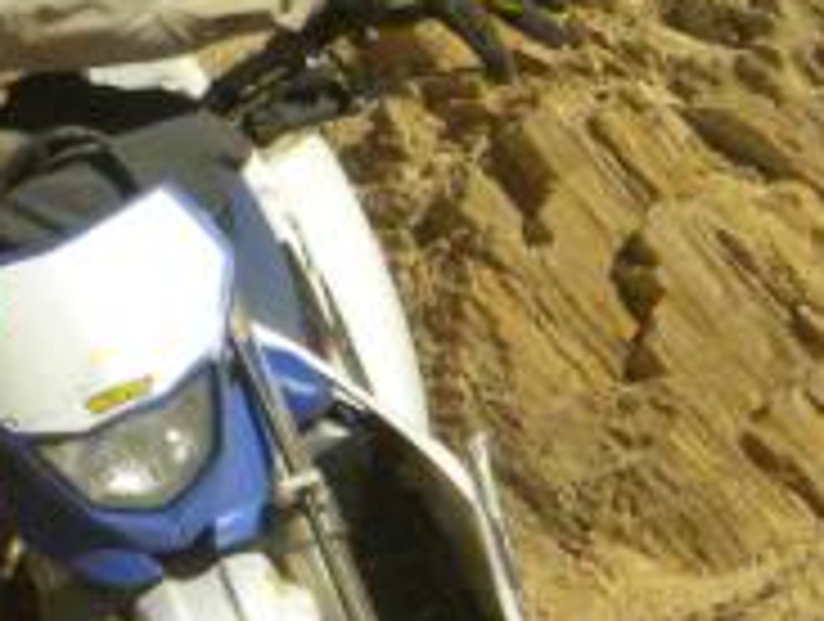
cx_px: -54
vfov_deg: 2.9
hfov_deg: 3.8
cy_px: 608
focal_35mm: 519
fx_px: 12379
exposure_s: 1/140
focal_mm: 21
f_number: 14
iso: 90
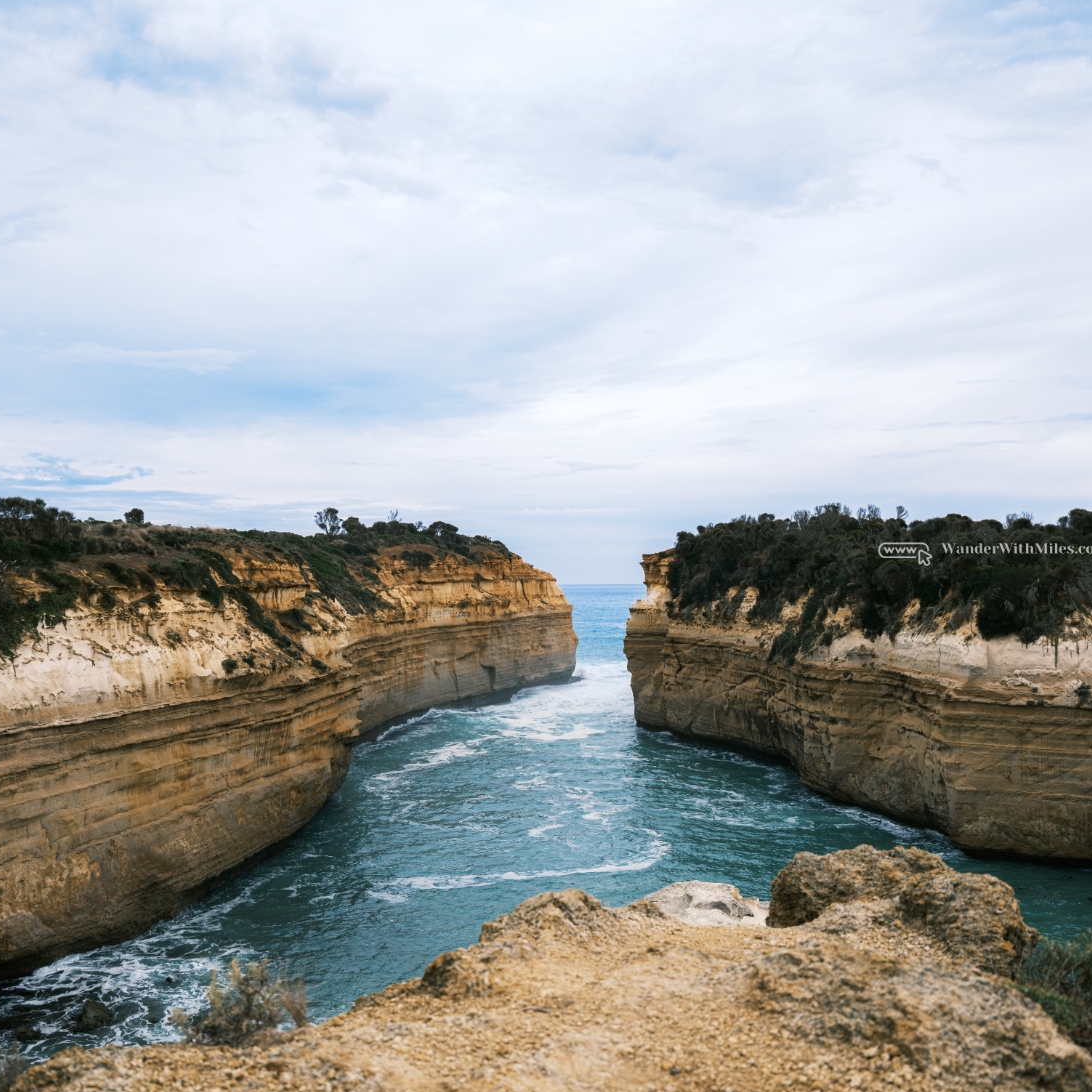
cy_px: 554
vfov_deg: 48.4
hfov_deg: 48.4
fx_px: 1213
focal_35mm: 34
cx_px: 534
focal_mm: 35
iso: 200
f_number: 4
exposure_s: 1/950
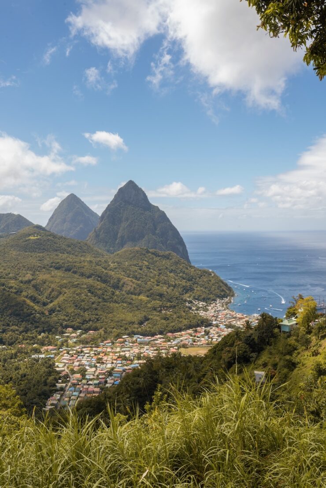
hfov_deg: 37.9
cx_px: 163
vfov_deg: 54.4
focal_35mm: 35
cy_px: 244
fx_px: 475
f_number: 16
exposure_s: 1/40
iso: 64
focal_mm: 35
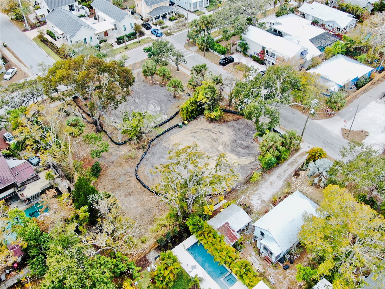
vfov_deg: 41.8
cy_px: 144
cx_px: 192
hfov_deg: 54.0
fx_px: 378
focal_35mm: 34
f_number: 3.2
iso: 100
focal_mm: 5.82
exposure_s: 1/160
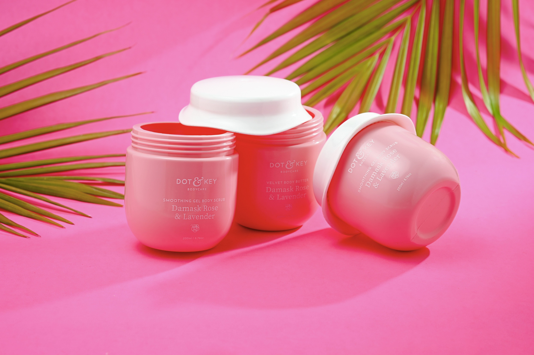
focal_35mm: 85
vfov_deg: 16.1
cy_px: 178
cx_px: 267
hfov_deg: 23.9
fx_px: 1260
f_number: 11
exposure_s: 1/200
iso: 125
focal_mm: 85
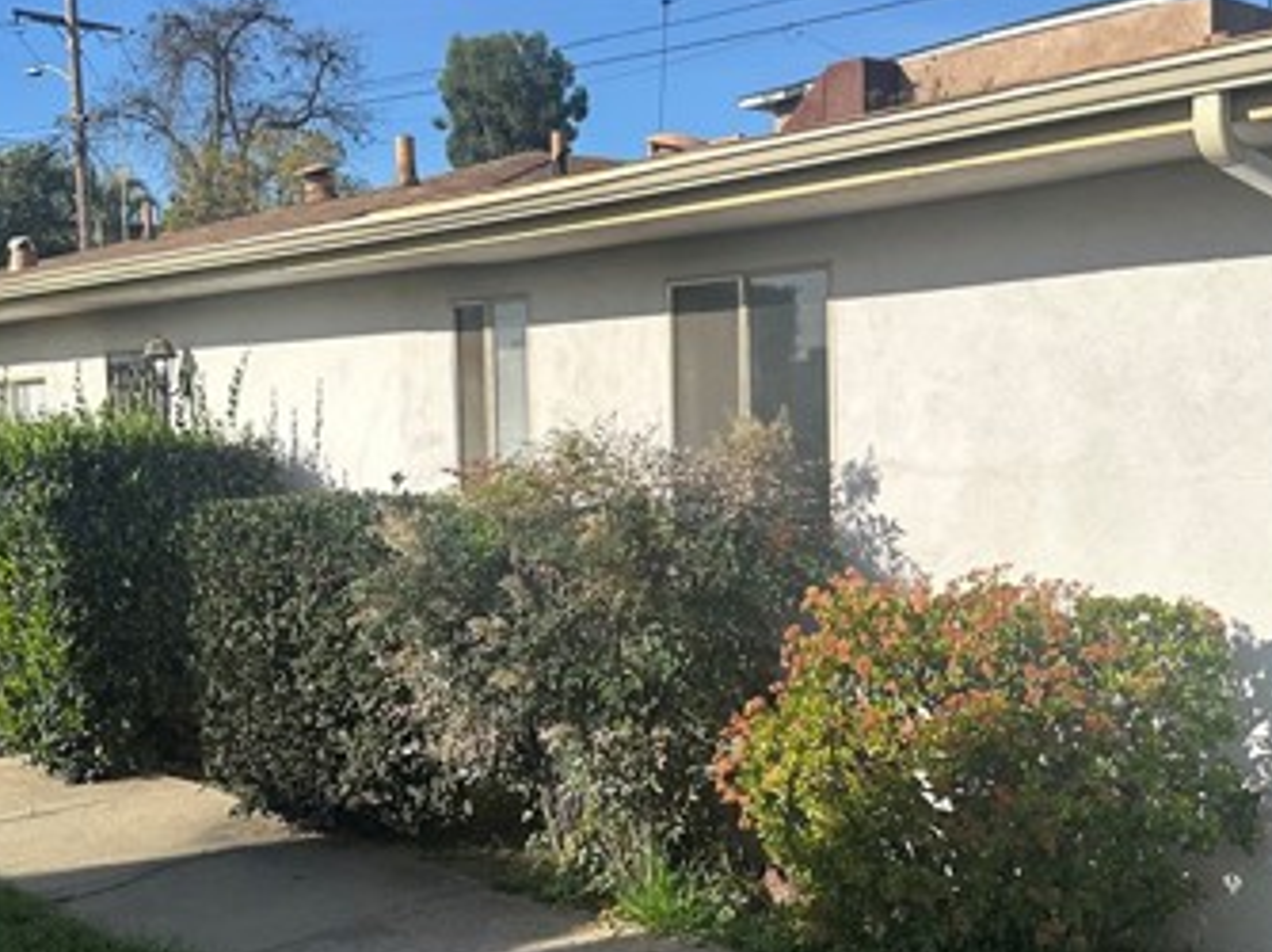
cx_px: 659
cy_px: 548
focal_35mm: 46
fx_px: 1689
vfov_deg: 31.4
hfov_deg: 41.3
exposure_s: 1/5263
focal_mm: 6.86
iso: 80
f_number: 1.78
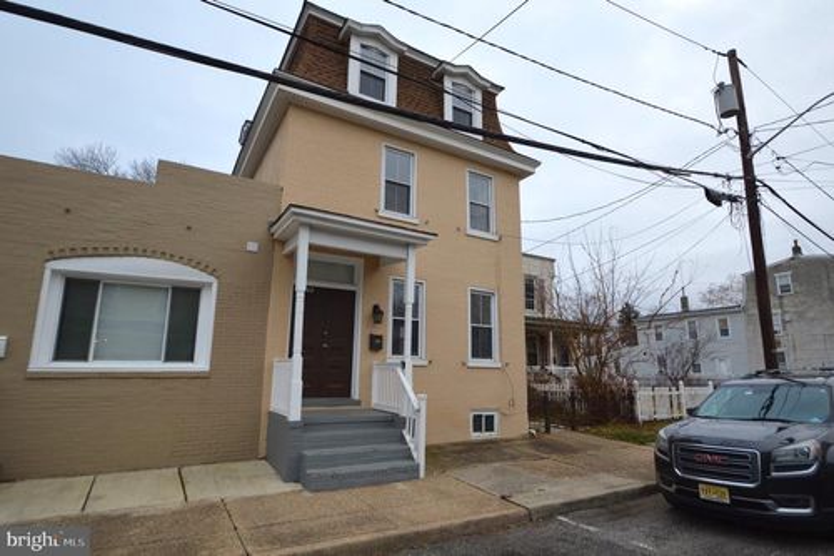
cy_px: 278
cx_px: 417
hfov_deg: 90.0
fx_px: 417
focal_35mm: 18
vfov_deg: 67.3
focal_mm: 12
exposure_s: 1/125
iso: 200
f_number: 5.6
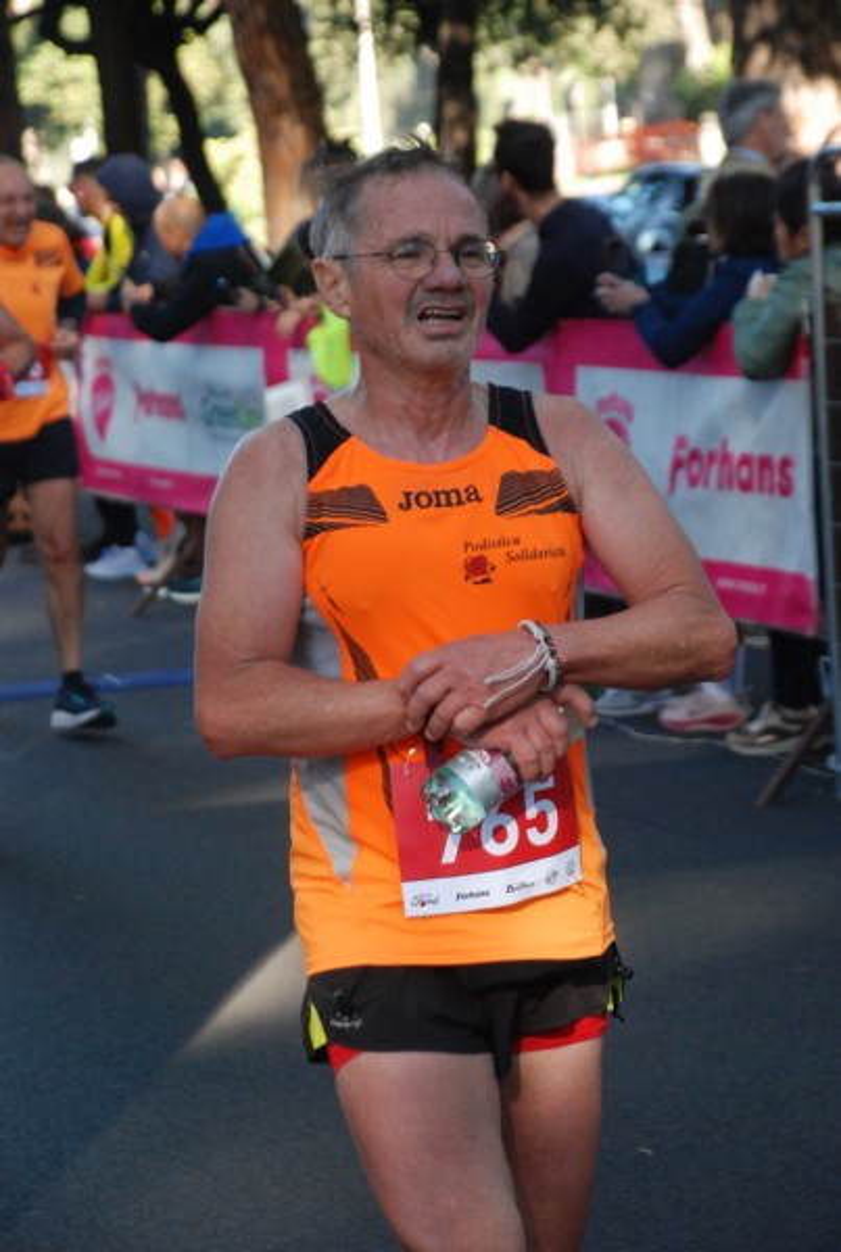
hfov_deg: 10.8
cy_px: 626
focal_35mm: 128
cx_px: 420
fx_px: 4444
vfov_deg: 16.0
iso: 1000
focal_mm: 85
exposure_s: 1/320
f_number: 5.6
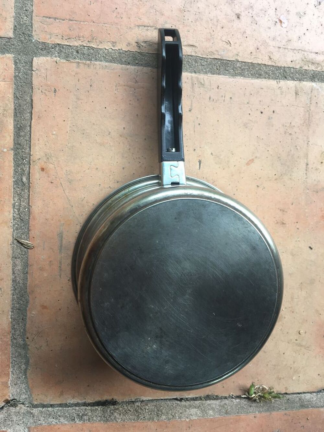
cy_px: 216
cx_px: 162
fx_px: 362
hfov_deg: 48.2
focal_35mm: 29
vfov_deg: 61.7
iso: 25
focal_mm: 4.15
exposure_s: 1/50
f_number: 2.2
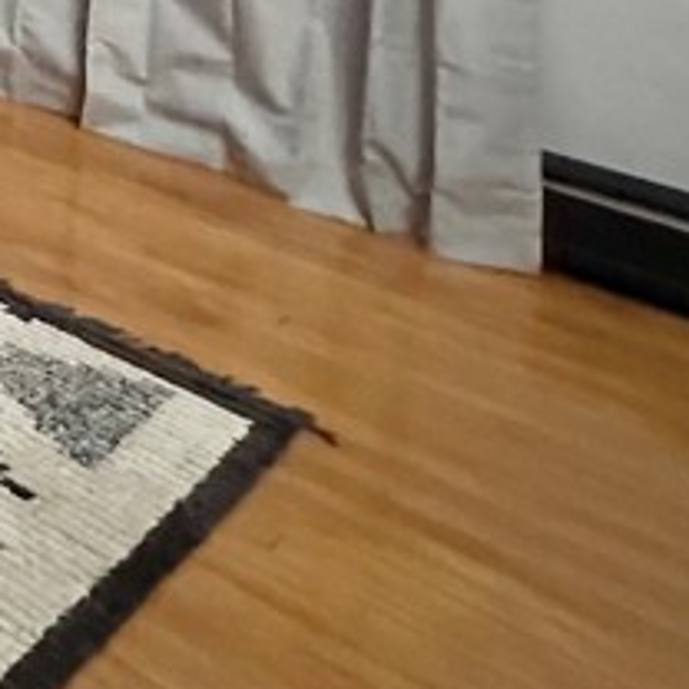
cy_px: -374
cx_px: -702
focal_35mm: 61
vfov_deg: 22.5
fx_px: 1374
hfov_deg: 18.3
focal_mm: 2.22
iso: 1000
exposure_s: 1/40
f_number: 2.2
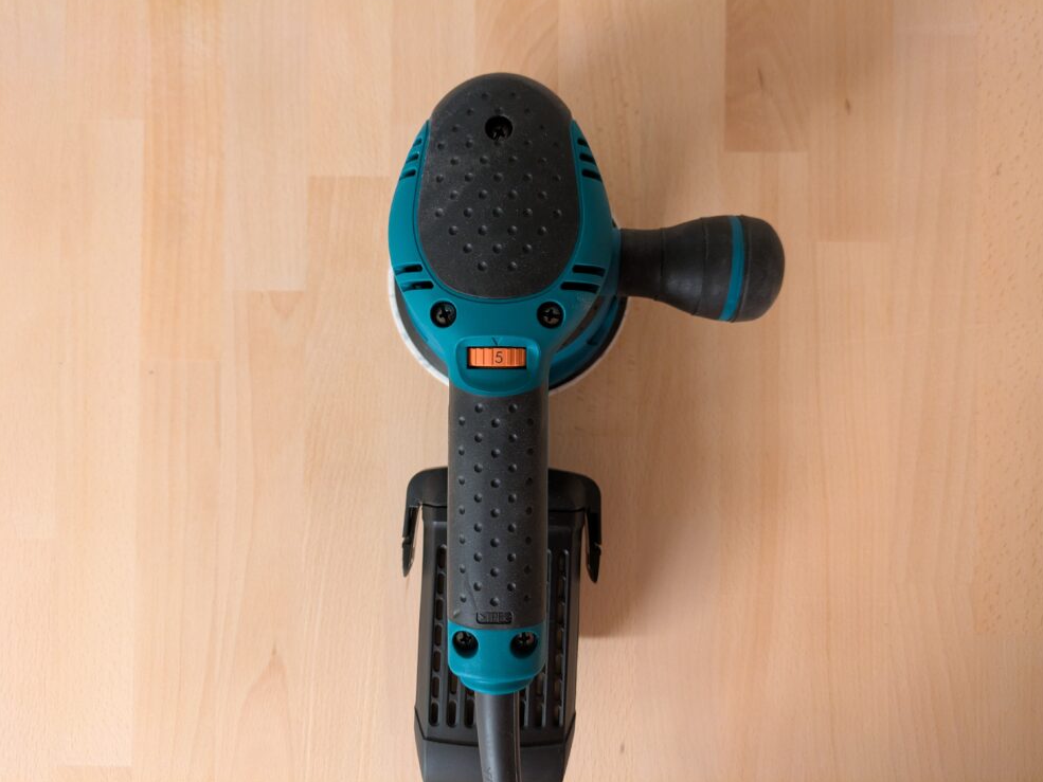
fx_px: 783
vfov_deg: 53.1
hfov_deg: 67.3
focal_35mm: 26
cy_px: 378
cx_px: 524
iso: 320
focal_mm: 5.43
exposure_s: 1/25
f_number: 1.89
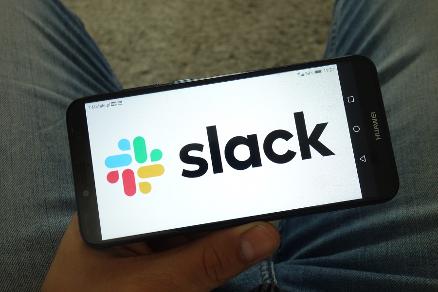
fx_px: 341
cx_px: 219
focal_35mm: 28
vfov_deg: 46.4
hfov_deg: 65.5
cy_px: 146
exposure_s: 1/60
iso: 400
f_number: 4
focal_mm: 10.4
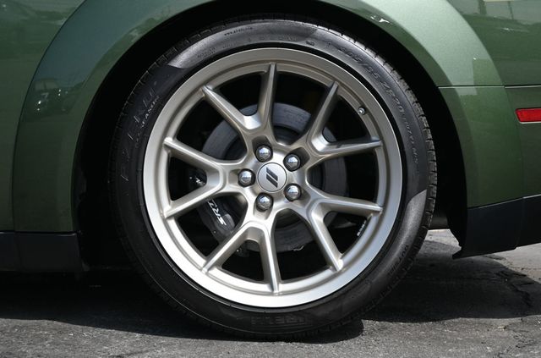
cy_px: 179
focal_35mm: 58
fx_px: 877
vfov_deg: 23.1
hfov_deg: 34.3
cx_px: 270
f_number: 5.6
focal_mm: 39
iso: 110
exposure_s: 1/250
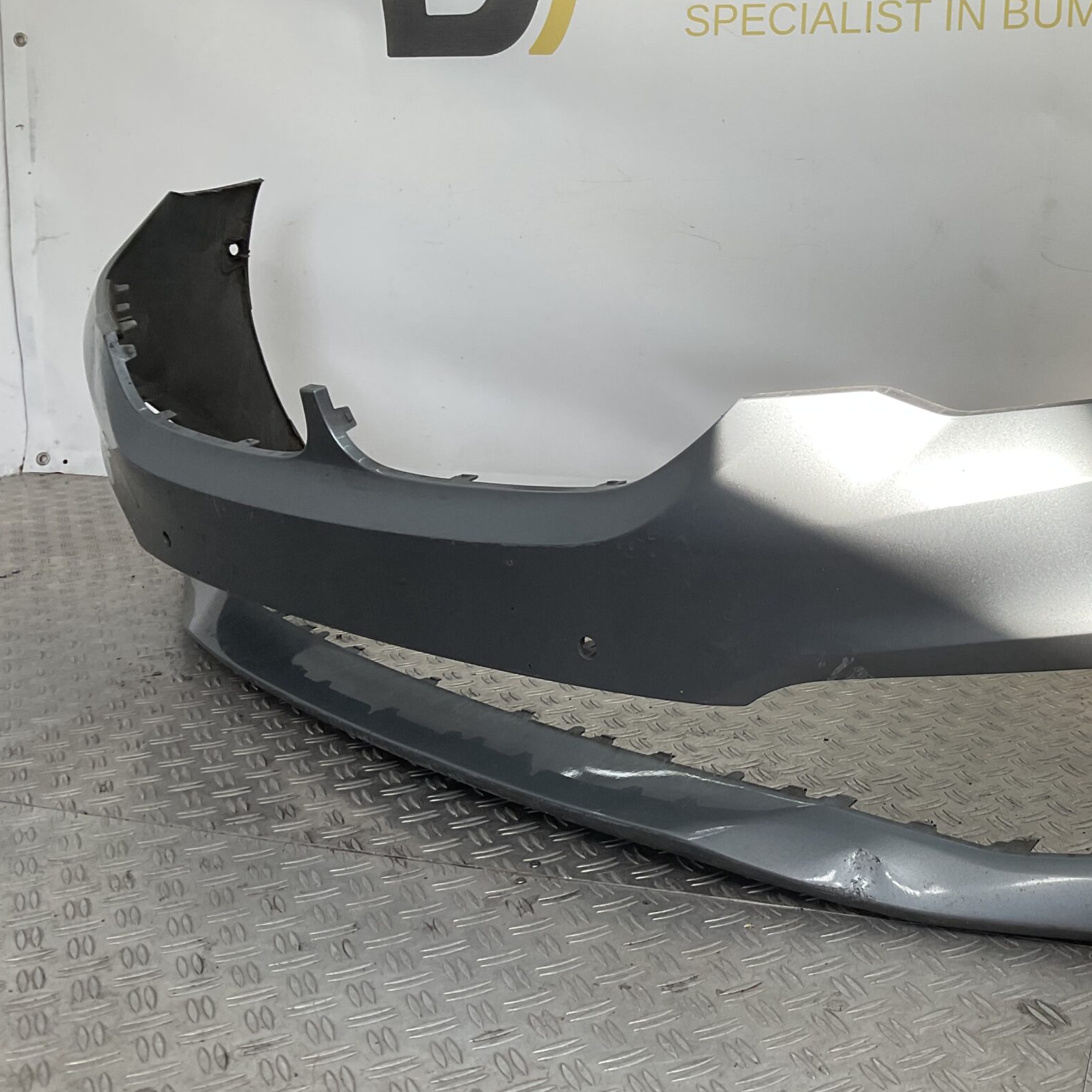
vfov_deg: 39.9
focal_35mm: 42
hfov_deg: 38.5
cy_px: 456
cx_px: 880
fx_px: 1499
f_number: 1.8
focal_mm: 3
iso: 16
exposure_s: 1/259
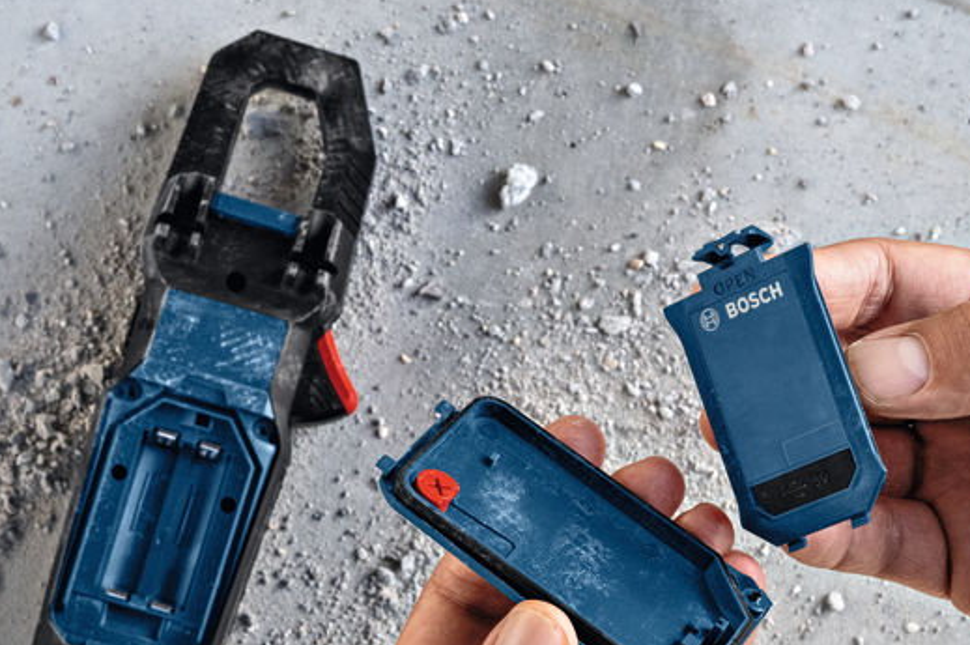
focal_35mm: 108
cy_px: 444
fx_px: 2907
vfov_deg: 12.6
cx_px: 460
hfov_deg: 18.9
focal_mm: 70
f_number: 20
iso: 4000
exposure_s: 1/125
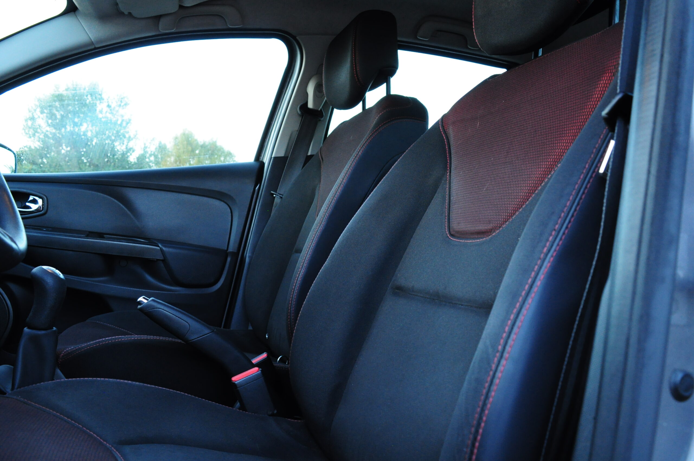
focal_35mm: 30
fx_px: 578
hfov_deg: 62.0
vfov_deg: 43.5
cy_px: 230
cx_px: 347
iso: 1250
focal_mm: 20
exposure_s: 1/50
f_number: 5.6
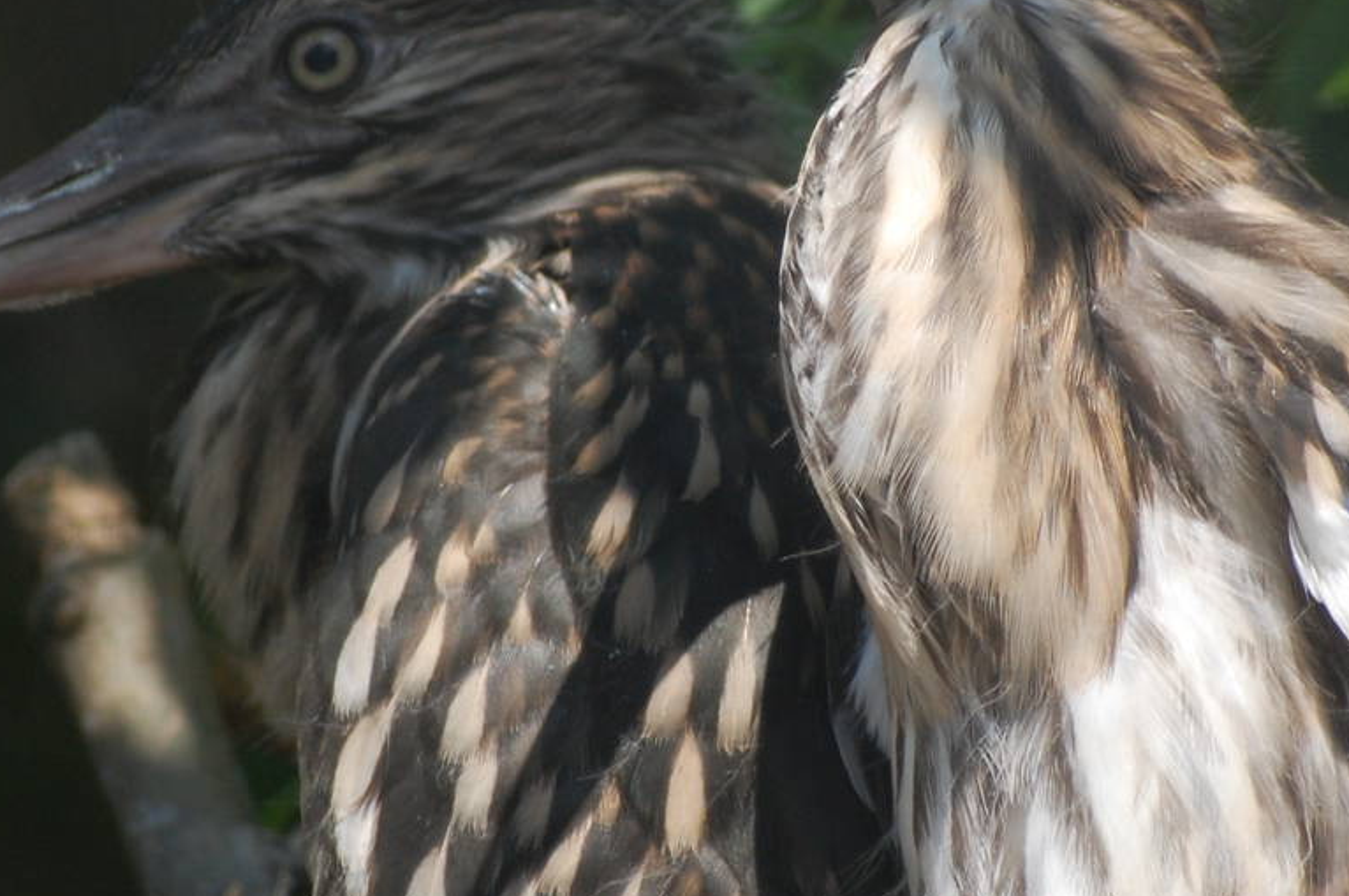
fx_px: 23470
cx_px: 741
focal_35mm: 627
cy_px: 350
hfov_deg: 3.3
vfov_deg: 2.2
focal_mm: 200
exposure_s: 1/640
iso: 400
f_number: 5.6
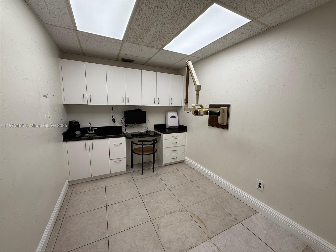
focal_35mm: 14
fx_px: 136
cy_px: 126
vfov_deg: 85.7
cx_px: 168
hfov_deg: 102.1
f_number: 2.2
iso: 80
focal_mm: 2.22
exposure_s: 1/120
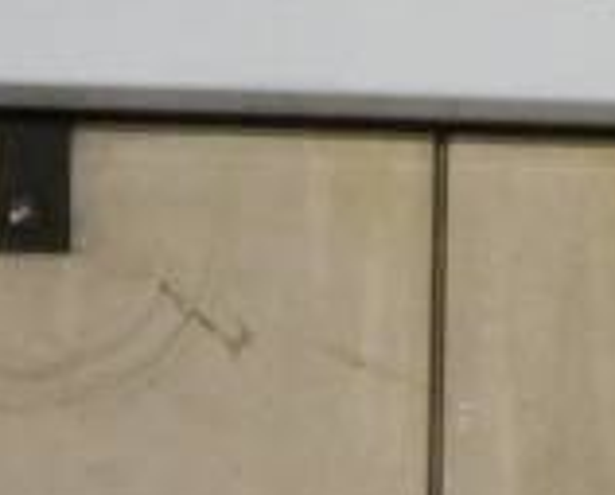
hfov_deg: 5.2
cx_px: 677
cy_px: -292
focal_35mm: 367
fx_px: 6692
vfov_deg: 4.2
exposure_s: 1/20
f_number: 5.2
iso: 800
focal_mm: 16.5
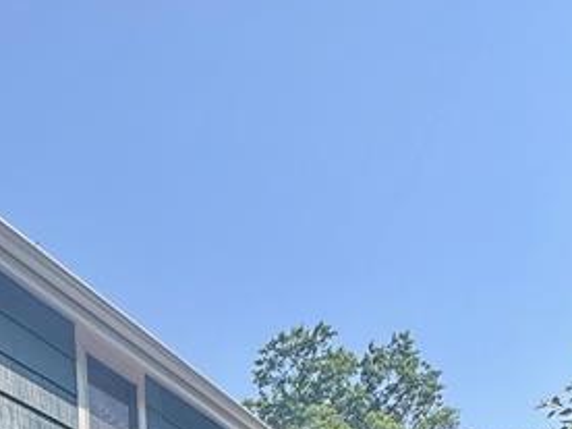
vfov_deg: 21.5
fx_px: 859
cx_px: 62
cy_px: 707
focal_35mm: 52
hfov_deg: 34.8
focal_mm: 2.22
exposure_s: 1/756
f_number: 2.2
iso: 50
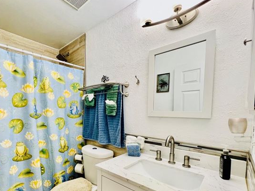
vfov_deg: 73.4
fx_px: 125
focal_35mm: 17
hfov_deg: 88.8
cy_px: 120
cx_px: 92
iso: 160
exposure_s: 1/120
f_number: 1.8
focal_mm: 1.57
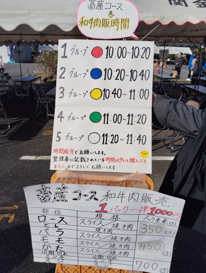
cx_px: 103
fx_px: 222
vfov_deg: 63.4
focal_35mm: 28
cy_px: 136
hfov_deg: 49.9
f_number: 1.8
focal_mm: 4.22
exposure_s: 1/1442
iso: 50
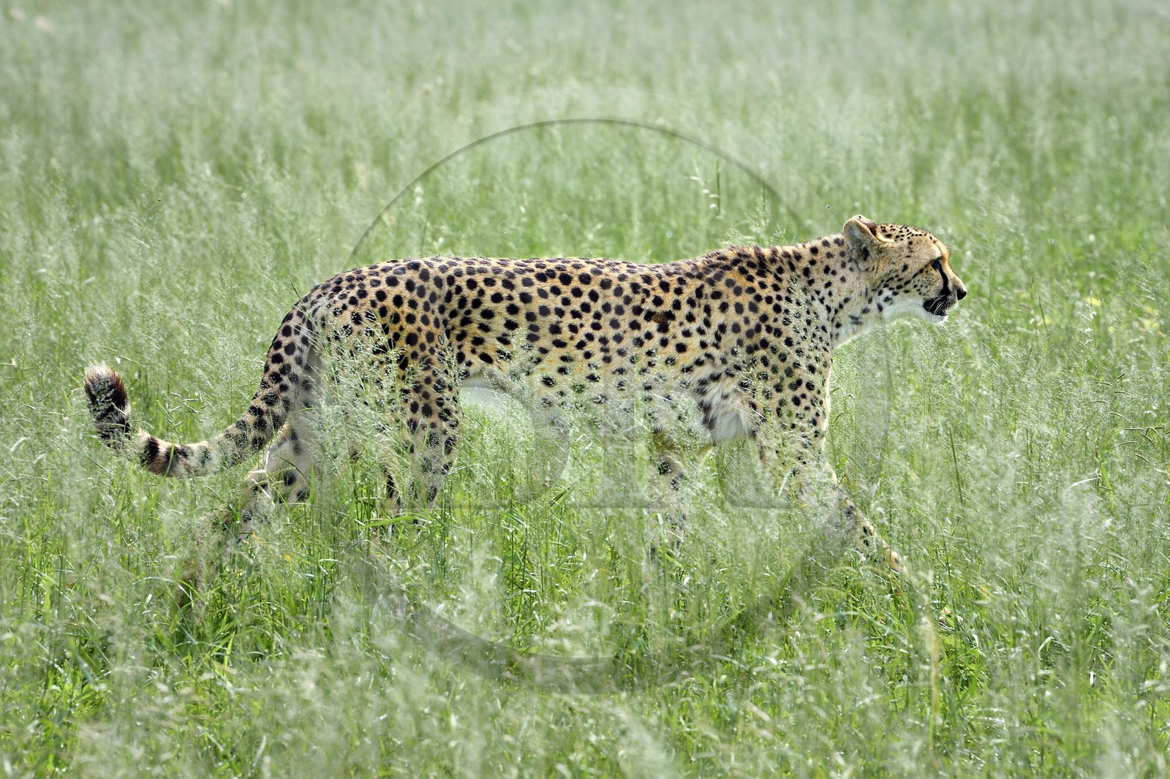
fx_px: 6498
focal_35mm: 200
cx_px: 585
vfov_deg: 6.9
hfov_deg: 10.3
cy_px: 390
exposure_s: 1/500
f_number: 7.1
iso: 400
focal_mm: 200
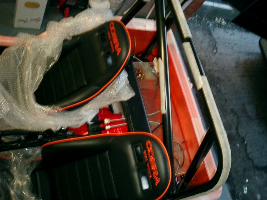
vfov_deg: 39.7
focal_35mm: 36
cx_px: 134
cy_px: 100
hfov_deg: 51.4
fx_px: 278
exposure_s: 1/30
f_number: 3.2
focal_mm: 7.5
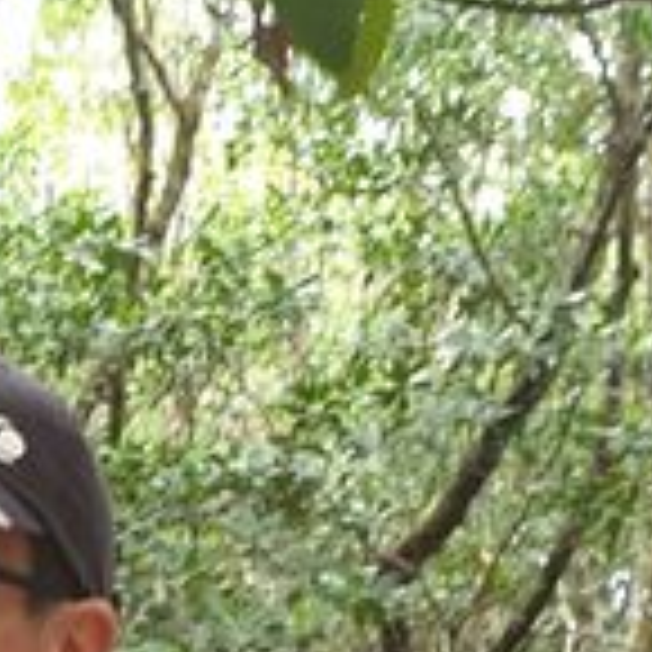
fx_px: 2706
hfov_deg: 13.6
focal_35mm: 127
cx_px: 76
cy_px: 1034
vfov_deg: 12.9
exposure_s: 1/60
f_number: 2.4
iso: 125
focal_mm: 4.3
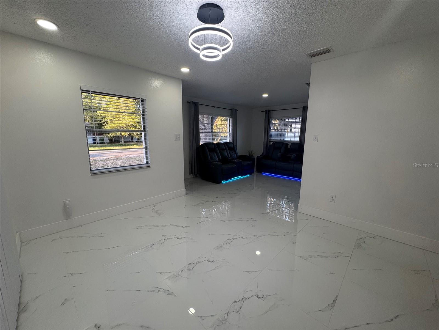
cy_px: 165
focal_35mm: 14
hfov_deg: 102.1
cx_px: 220
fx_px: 178
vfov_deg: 85.7
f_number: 2.2
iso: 100
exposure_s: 1/120
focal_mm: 2.22
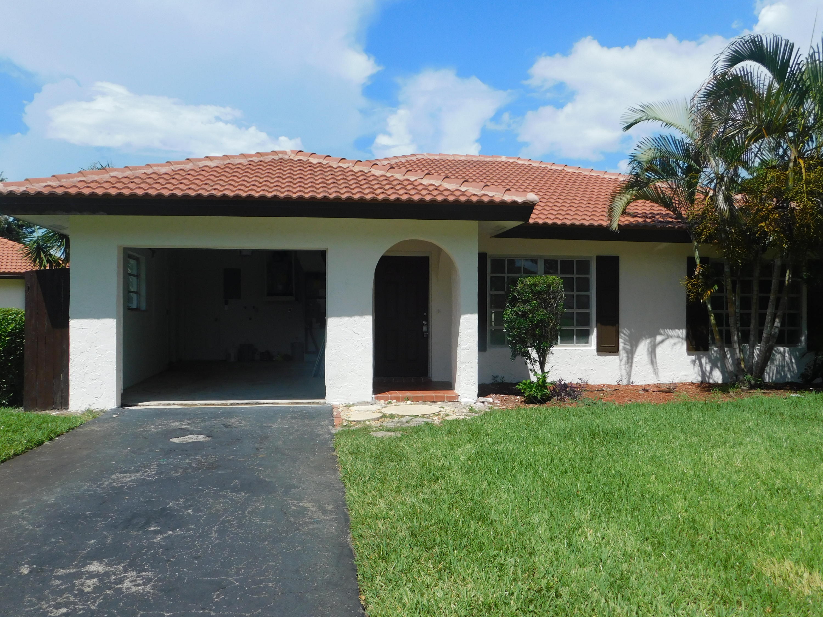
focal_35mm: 30
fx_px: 713
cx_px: 412
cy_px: 308
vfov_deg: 46.8
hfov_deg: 60.0
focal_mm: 5.3
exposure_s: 1/500
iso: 125
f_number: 6.4
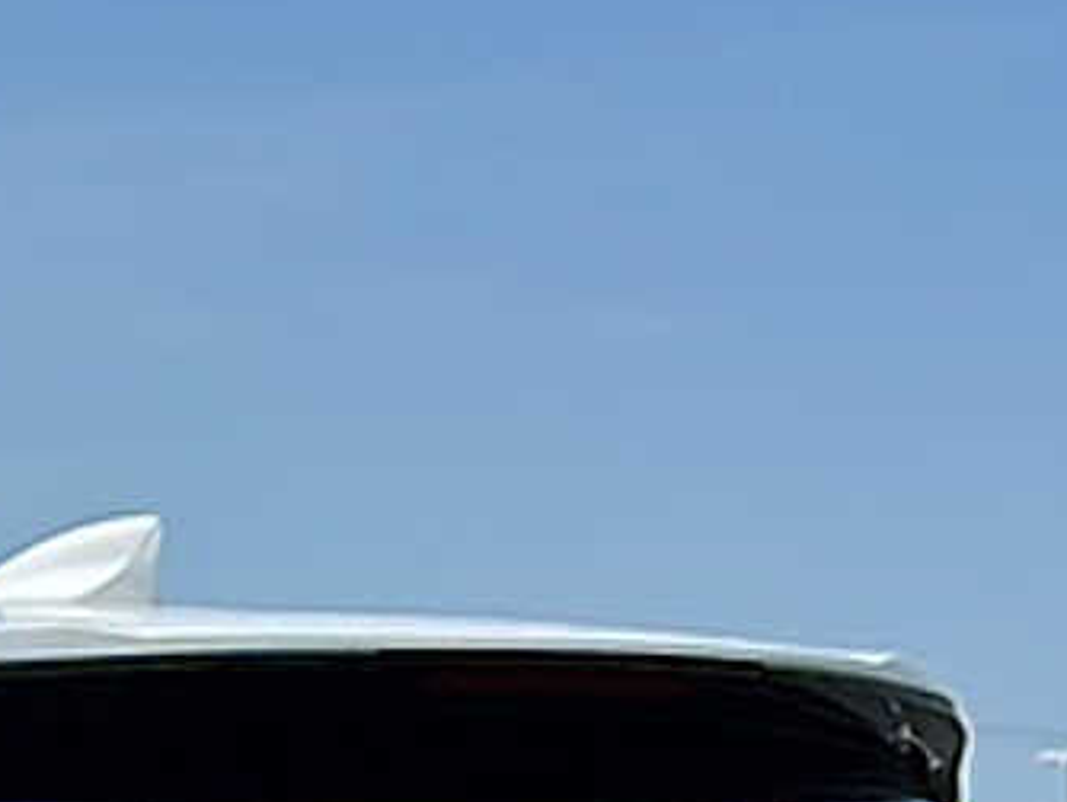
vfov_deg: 7.7
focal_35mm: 182
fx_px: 5614
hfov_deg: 10.3
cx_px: -811
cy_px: 1745
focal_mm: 6.86
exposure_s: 1/6289
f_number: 1.78
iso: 80
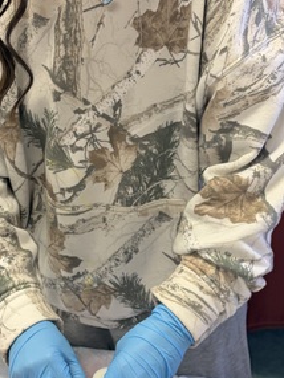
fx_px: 798
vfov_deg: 26.6
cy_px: 212
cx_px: 90
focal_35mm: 73
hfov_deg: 20.1
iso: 125
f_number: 1.6
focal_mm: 5.96
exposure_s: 1/120
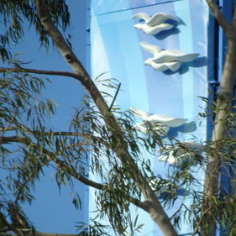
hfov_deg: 1.9
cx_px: 146
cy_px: 119
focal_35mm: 906
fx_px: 6988
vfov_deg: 1.9
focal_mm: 123
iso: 80
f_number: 6.4
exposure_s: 1/400
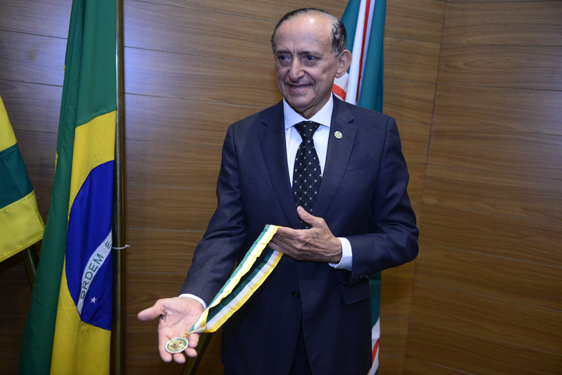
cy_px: 188
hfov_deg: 48.4
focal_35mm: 40
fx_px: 625
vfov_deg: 33.4
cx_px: 281
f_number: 3.2
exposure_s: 1/125
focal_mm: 40
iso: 2000
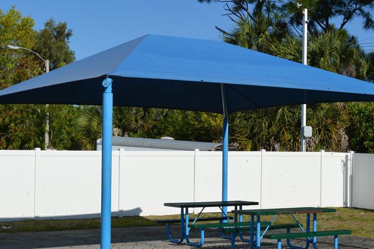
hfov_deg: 27.0
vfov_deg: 18.1
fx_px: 778
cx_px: 202
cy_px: 124
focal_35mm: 75
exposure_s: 1/320
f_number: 9
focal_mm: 26
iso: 100
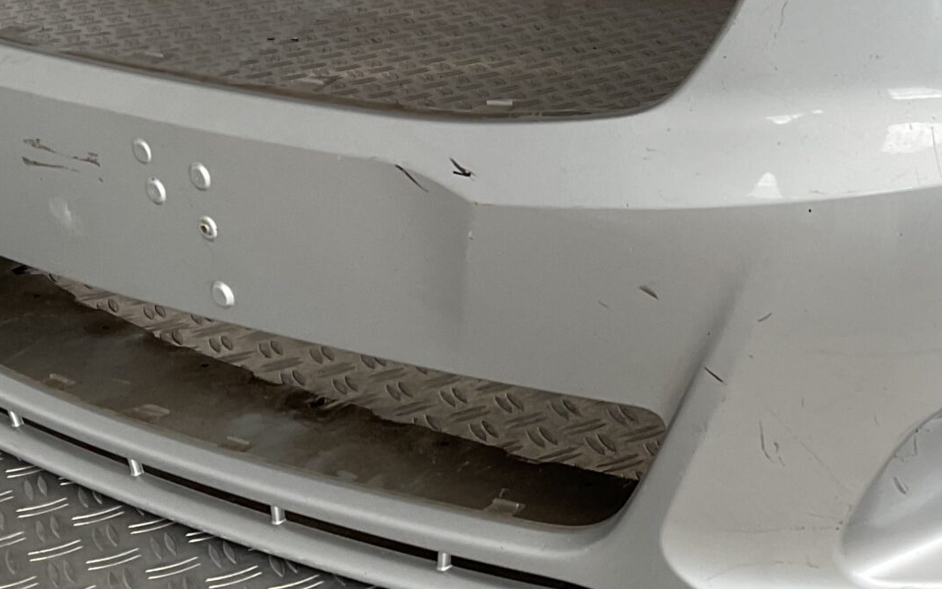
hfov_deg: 27.3
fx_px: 1900
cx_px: 742
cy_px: 200
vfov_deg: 17.6
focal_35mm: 74
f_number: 1.8
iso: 20
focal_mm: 3
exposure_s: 1/100
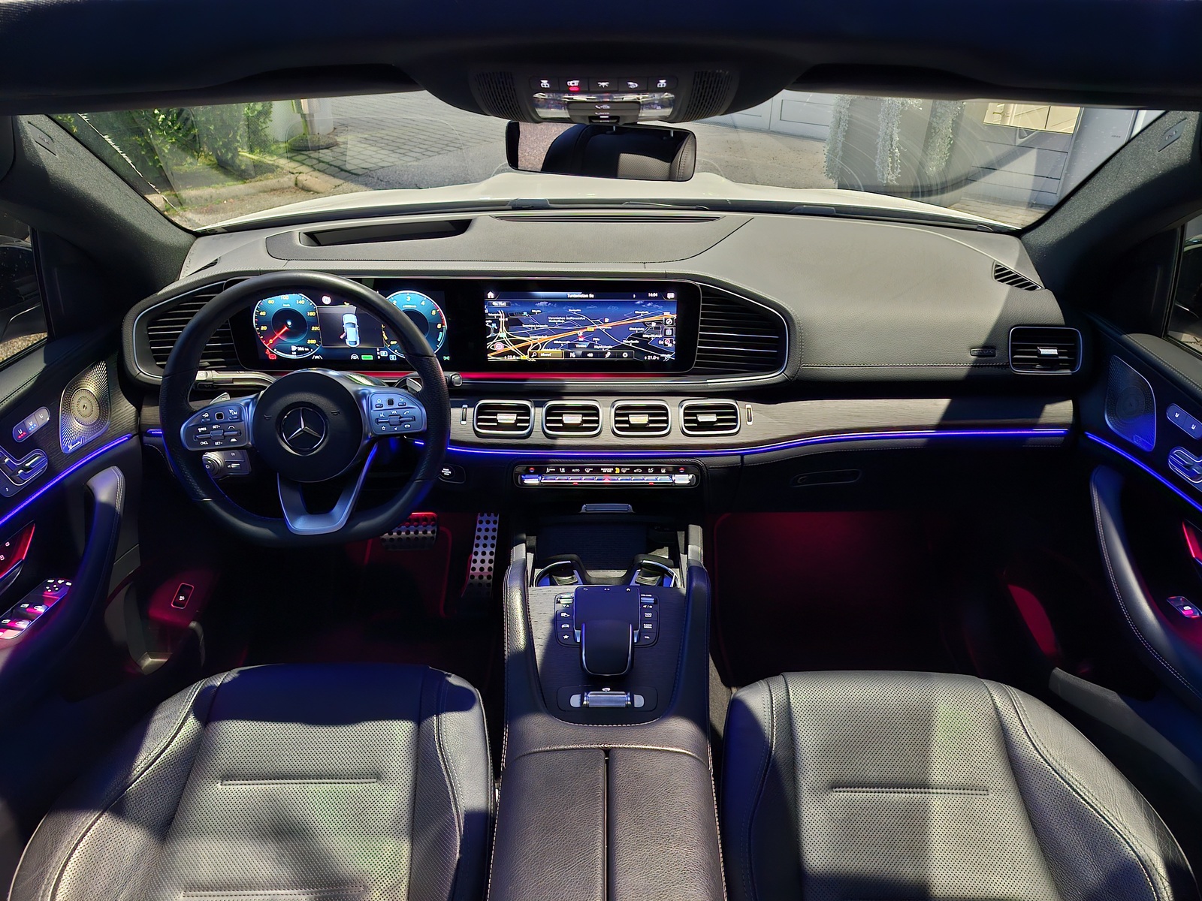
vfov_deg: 58.9
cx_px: 601
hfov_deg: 73.9
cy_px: 450
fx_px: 799
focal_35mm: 23
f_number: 1.8
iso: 800
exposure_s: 1/13
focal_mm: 5.54
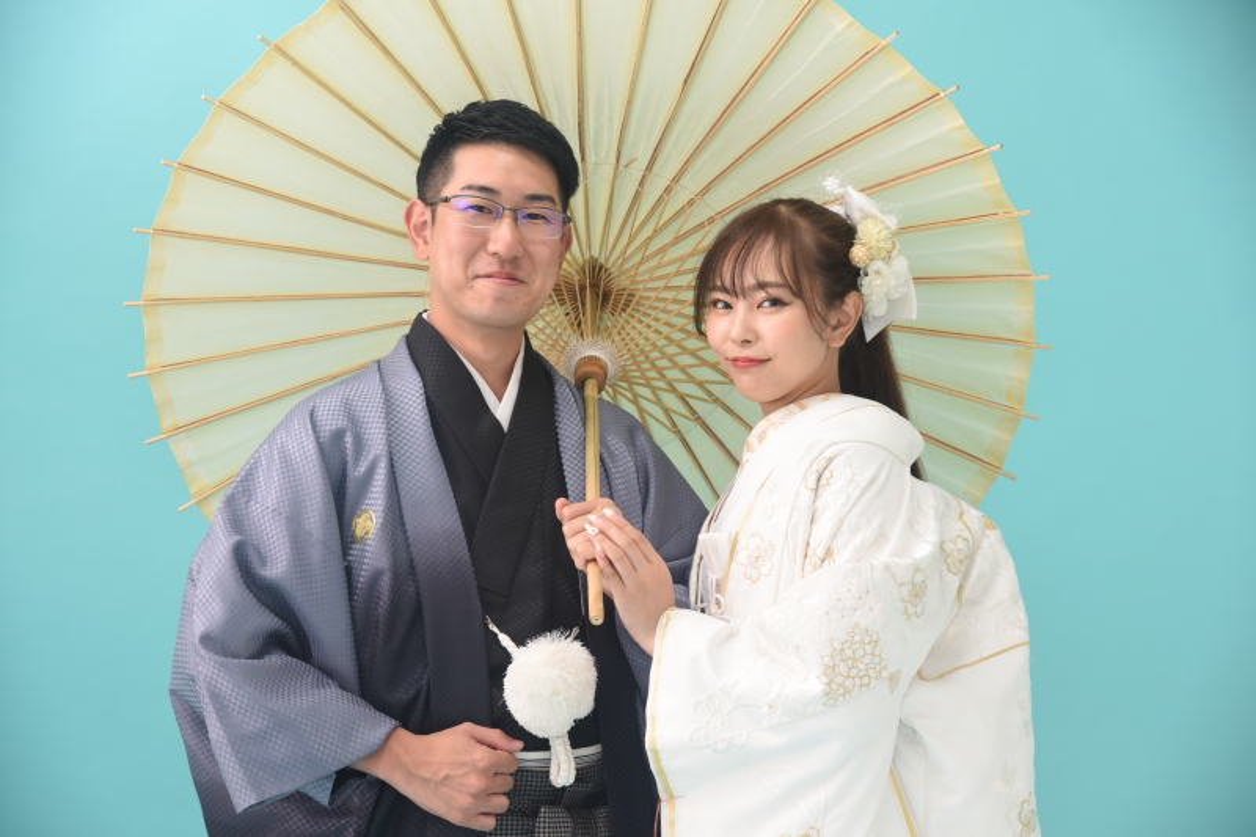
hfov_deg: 23.9
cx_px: 628
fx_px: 2965
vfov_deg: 16.1
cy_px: 418
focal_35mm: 85
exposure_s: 1/125
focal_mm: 85
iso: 800
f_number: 5.6
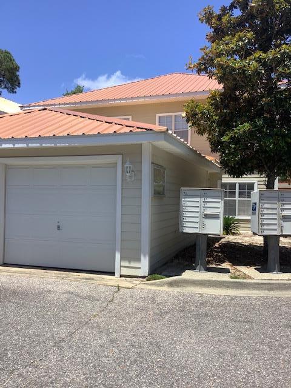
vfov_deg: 58.4
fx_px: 347
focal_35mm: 31
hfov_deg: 45.4
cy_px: 194
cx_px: 146
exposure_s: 1/1294
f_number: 2.4
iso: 25
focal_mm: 3.3
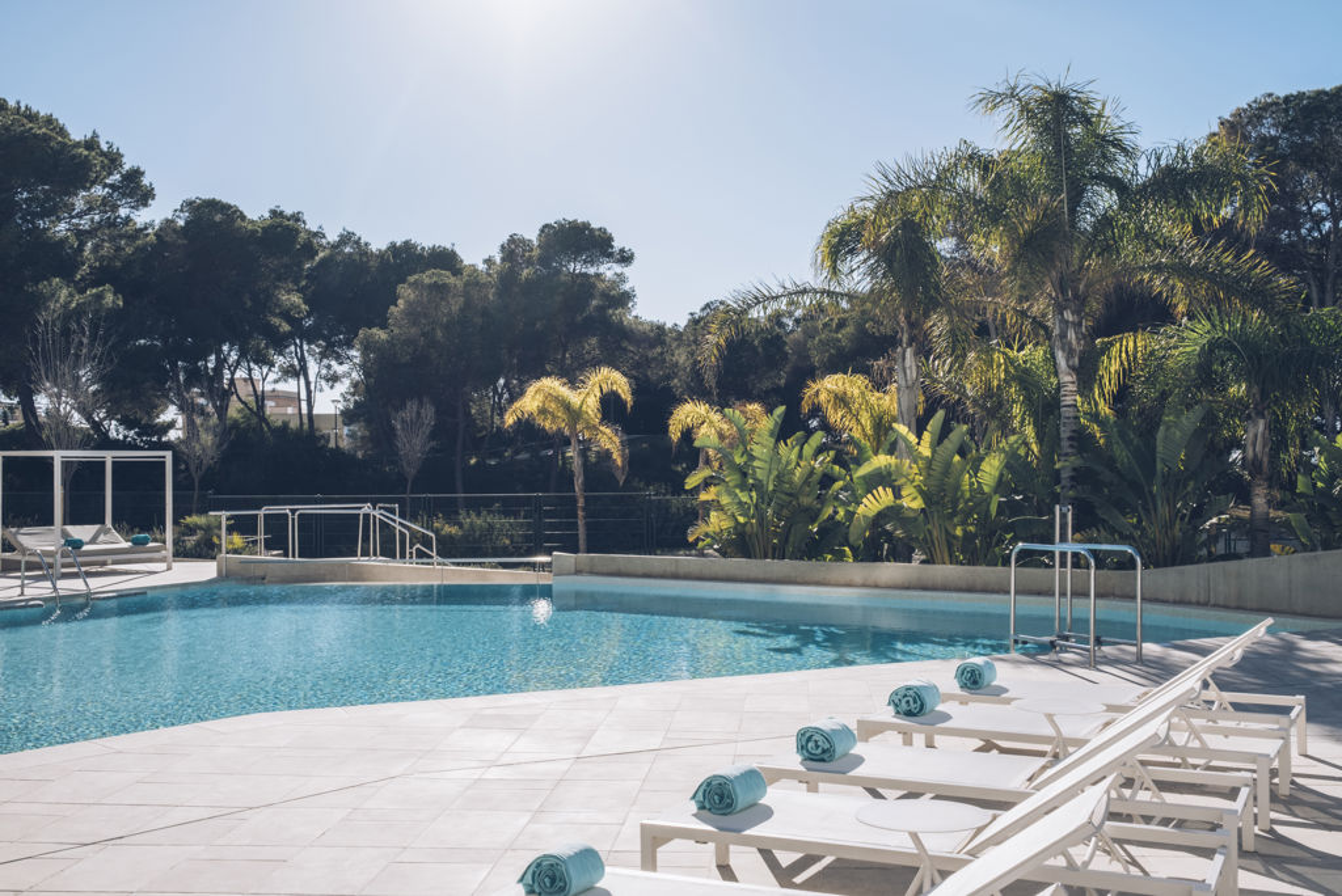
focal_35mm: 35
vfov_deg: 37.9
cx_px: 671
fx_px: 1305
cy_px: 448
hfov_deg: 54.4
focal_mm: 23
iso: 160
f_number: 13
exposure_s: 1/125
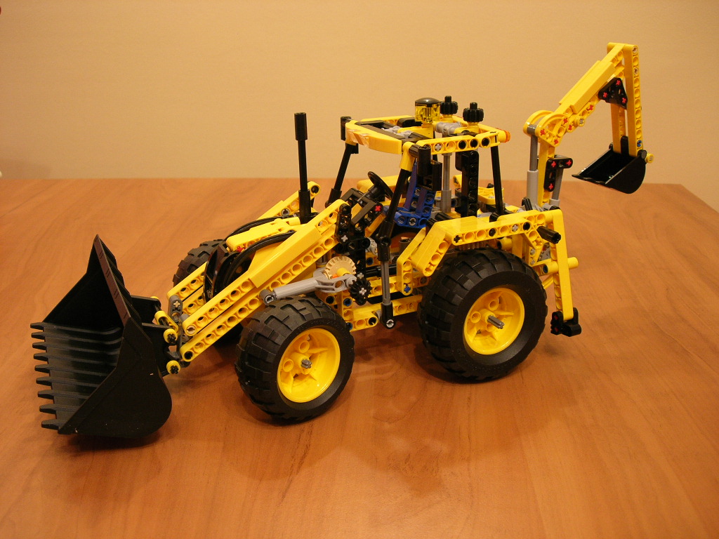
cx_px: 360
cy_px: 270
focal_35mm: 38
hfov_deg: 49.0
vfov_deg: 37.7
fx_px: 789
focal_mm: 7.8
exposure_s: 1/4.1
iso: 93
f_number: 2.8
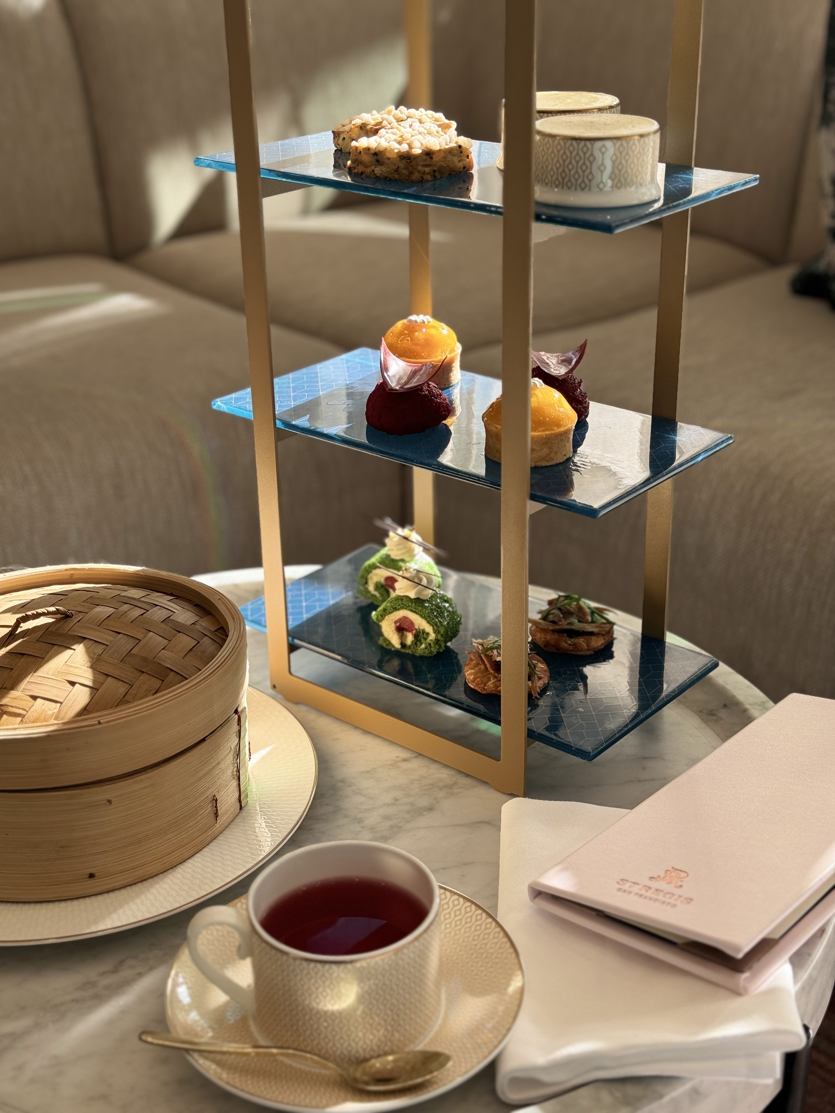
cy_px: 556
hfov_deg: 30.3
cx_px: 418
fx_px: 1544
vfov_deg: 39.7
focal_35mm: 48
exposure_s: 1/394
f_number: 1.78
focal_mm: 6.86
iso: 64
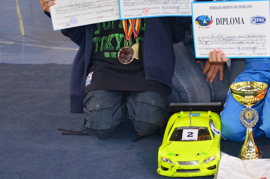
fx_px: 636
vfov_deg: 15.8
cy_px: 17
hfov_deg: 23.4
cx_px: 234
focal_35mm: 85
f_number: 4
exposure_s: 1/60
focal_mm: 28
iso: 800
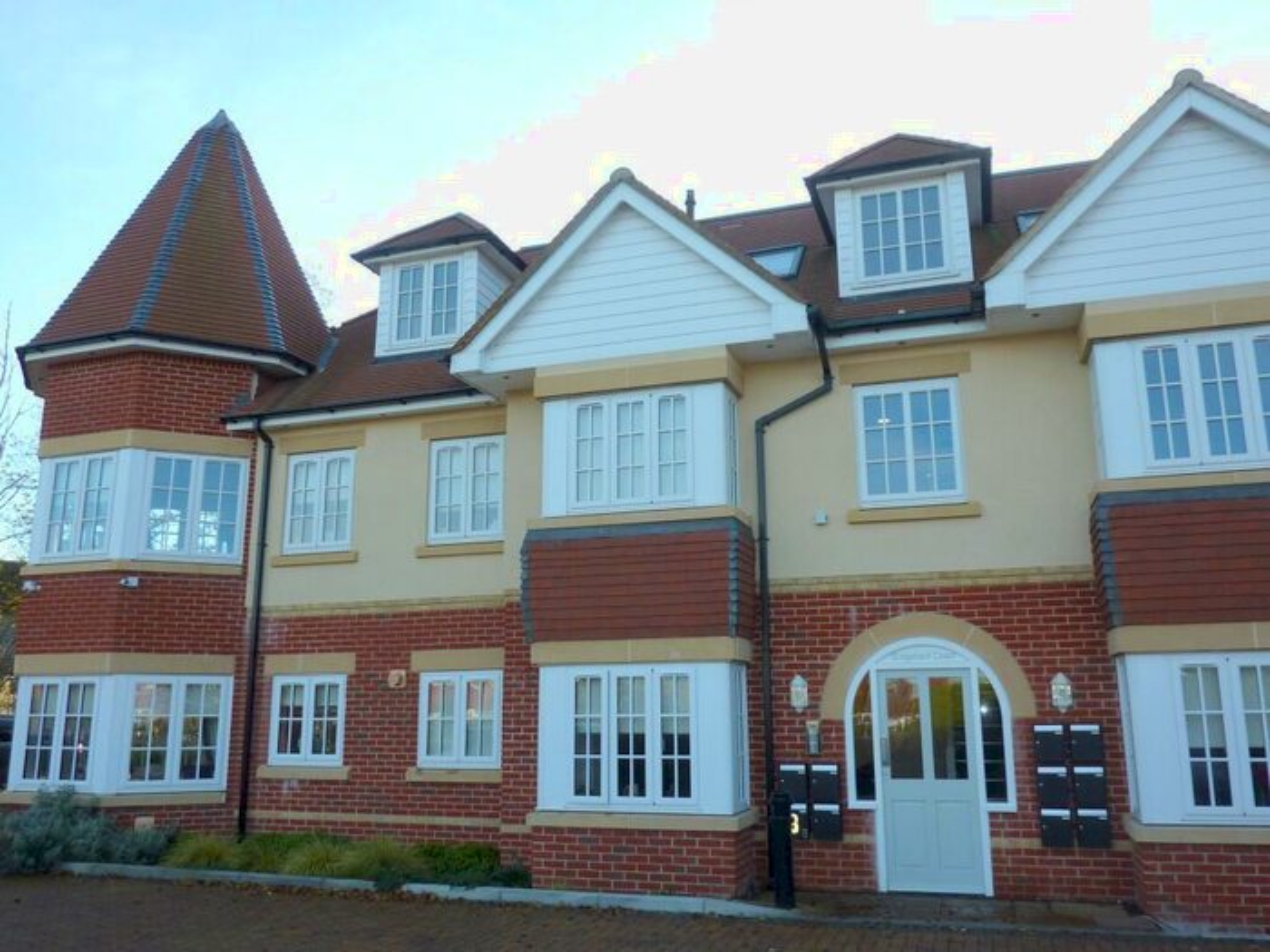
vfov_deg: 54.9
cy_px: 476
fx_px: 917
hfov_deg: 69.4
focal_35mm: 25
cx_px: 635
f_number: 4
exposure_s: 1/250
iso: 80
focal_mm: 4.1
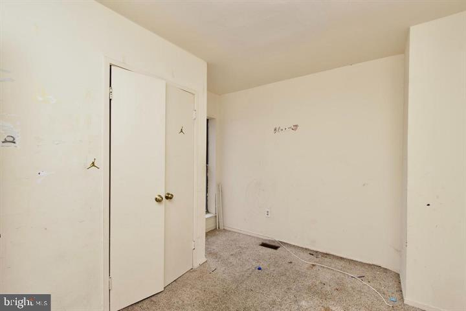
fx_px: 194
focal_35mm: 15
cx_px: 233
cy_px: 156
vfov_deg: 77.3
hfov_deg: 100.4
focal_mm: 10
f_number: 7.1
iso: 320
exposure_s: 1/200
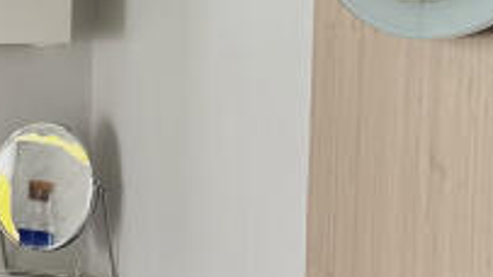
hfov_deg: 14.6
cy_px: 214
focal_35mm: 132
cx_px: -345
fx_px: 1725
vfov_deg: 9.2
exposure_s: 1/197
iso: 64
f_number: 1.78
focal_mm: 6.76
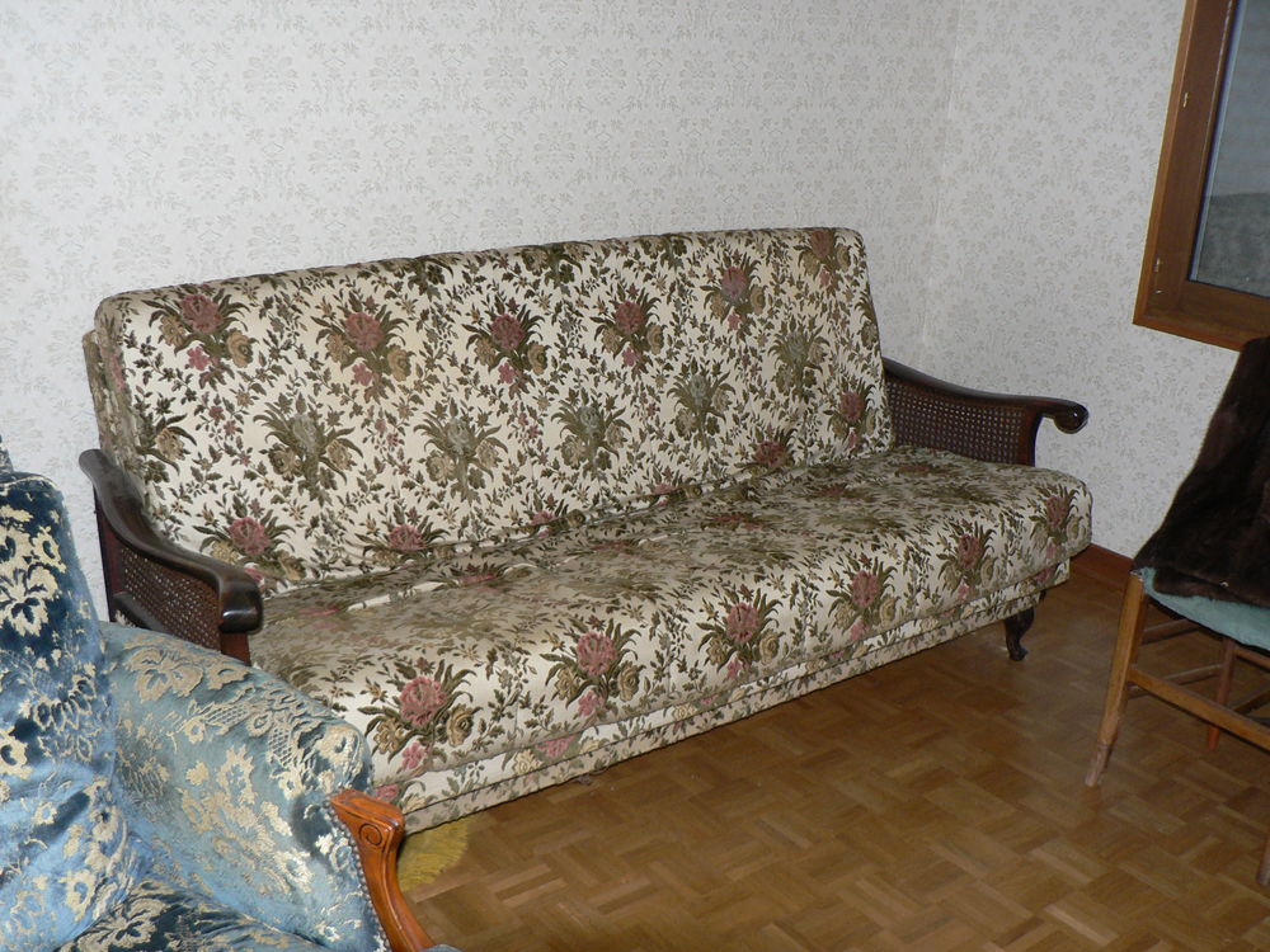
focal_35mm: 36
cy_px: 476
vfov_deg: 39.7
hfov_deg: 51.4
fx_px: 1321
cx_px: 635
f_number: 2.8
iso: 200
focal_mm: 6
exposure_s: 1/60
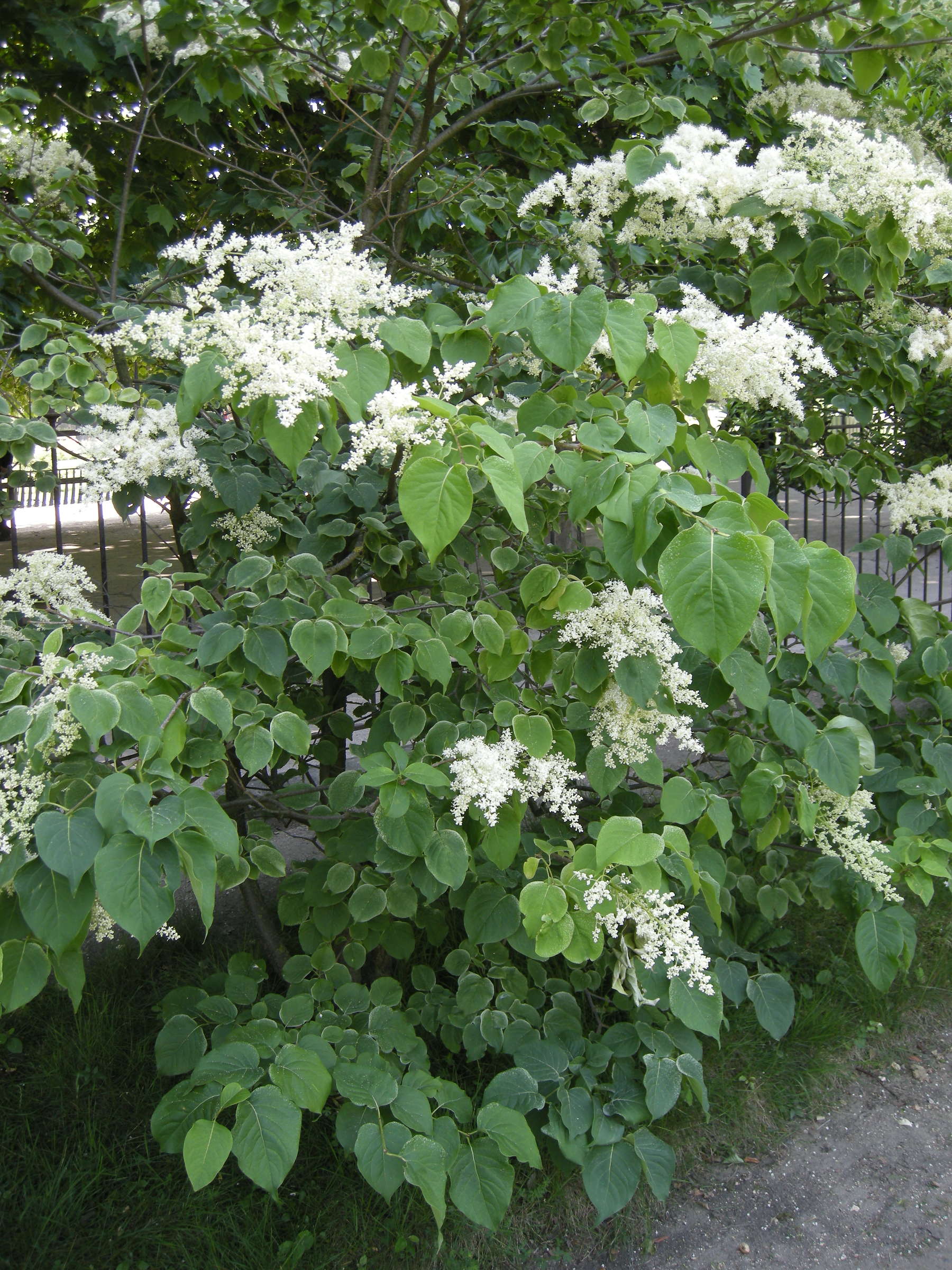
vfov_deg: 52.6
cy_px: 635
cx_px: 476
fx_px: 1283
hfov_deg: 40.7
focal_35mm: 35
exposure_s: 1/53
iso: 64
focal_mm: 7.5
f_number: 3
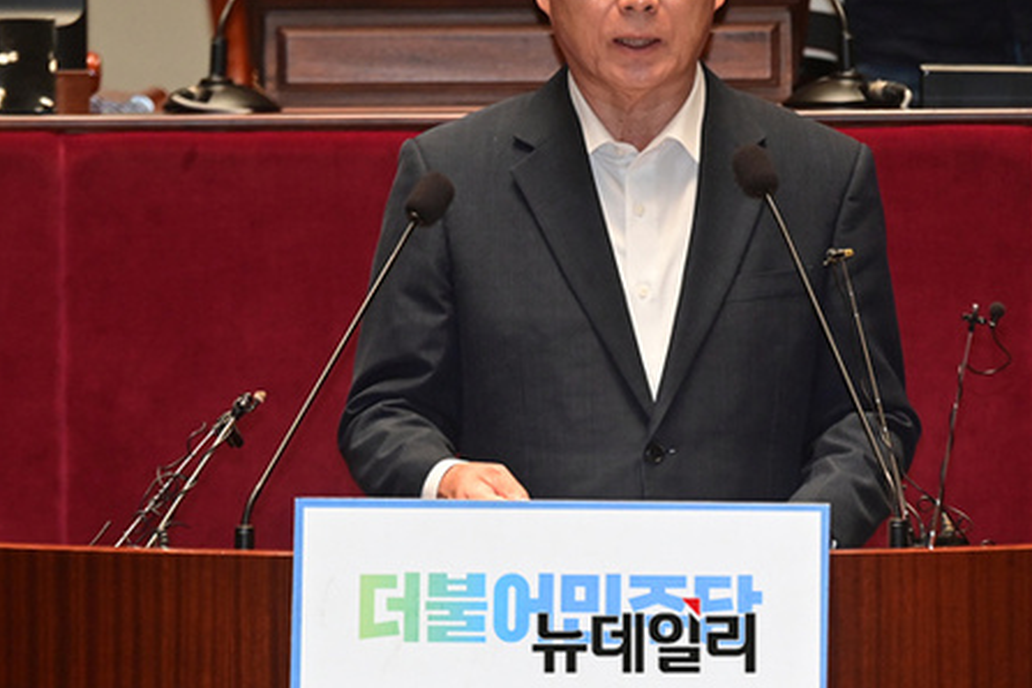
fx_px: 13960
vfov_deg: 2.8
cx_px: 642
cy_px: 223
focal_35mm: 487
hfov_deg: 4.2
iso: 4000
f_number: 5.6
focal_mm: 340
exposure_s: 1/250
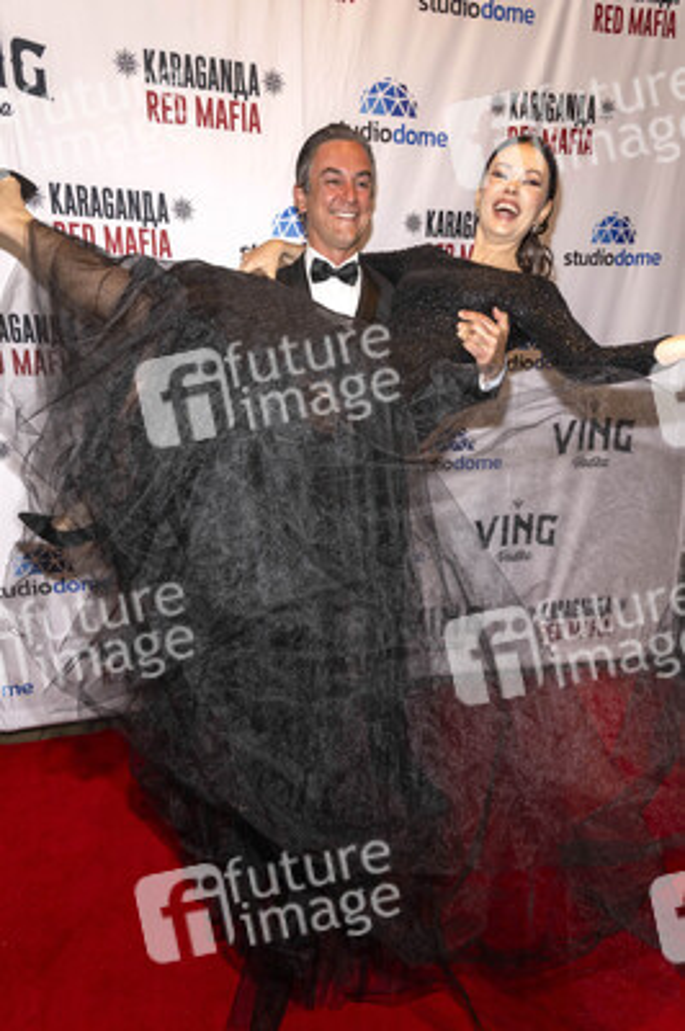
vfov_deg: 73.8
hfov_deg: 53.1
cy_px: 516
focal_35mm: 24
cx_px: 342
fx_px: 686
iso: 800
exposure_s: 1/200
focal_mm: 24
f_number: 5.6
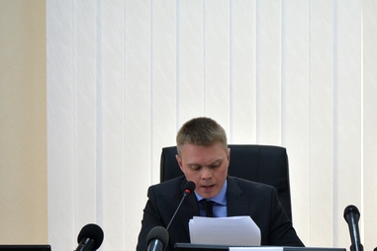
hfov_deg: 16.8
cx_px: 300
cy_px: 207
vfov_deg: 11.3
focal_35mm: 121
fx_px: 1267
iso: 450
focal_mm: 48
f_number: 5.3
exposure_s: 1/60
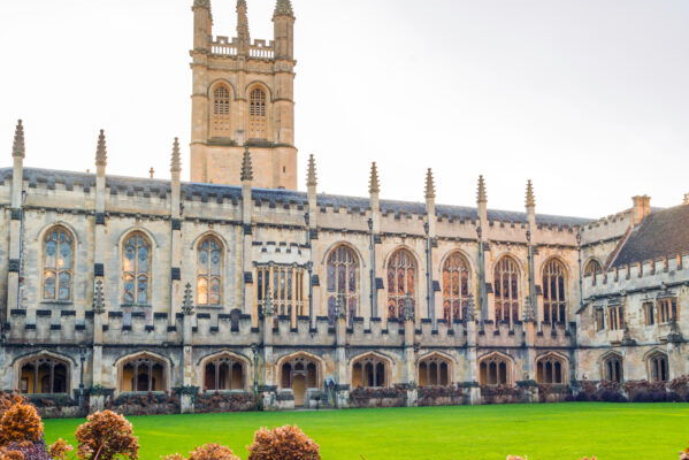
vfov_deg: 32.5
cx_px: 414
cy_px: 294
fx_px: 785
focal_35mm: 41
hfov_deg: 47.1
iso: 400
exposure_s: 1/50
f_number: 14
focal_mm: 24
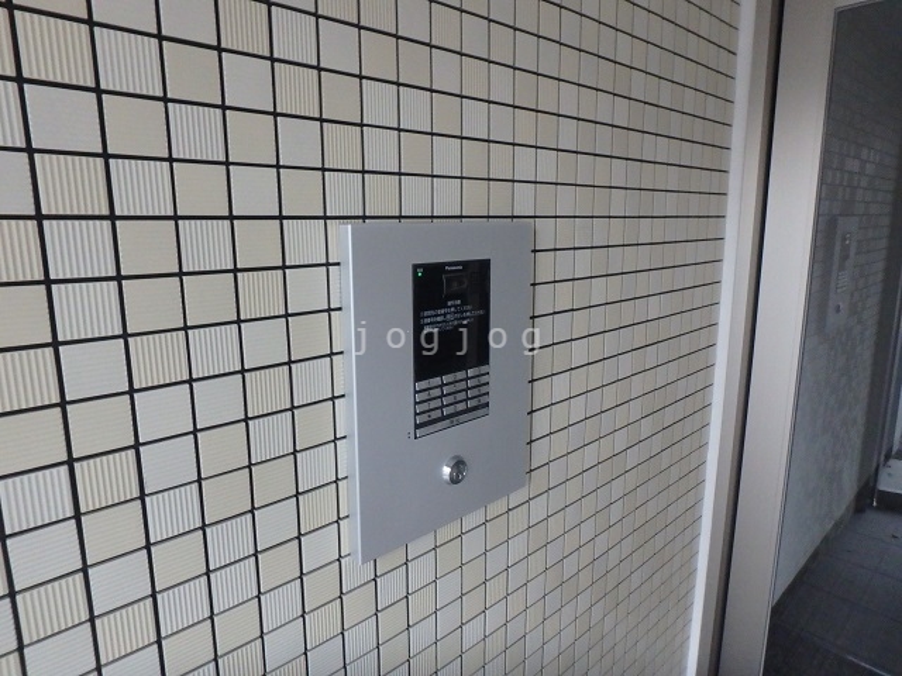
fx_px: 547
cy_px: 338
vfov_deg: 63.4
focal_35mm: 21
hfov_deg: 79.0
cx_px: 451
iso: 800
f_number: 3.5
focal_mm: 3.7
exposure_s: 1/30
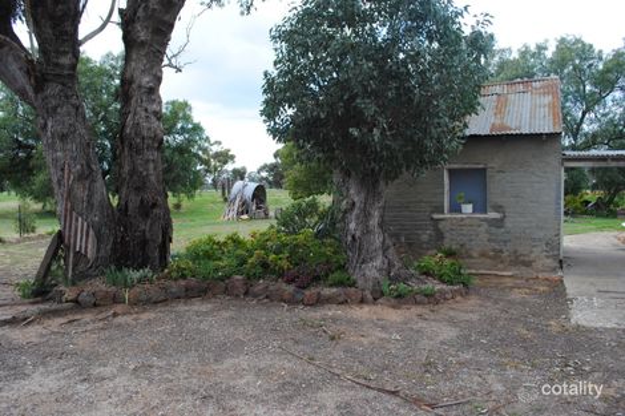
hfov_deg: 67.4
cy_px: 208
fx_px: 469
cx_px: 312
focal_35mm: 27
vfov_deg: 47.9
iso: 100
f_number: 5.6
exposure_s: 1/125
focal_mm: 18
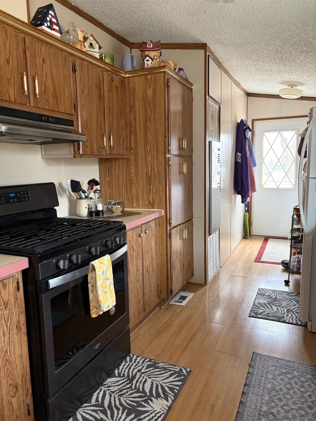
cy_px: 210
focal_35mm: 26
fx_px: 316
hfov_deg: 53.1
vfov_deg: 67.3
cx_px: 158
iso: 320
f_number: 1.6
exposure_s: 1/60
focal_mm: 5.96
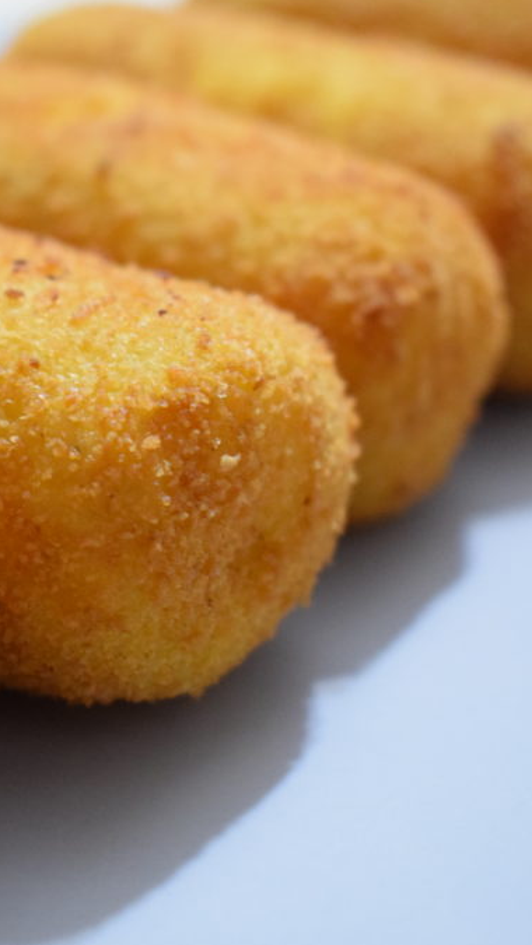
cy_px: 470
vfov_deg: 26.2
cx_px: 108
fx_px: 2030
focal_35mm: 81
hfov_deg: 14.8
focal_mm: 34
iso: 3200
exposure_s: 1/30
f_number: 4.5
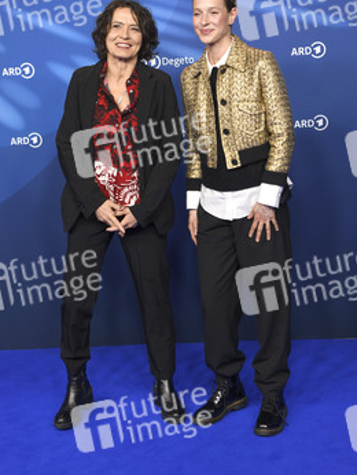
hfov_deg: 24.1
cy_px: 214
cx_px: 181
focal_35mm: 61
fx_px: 838
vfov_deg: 31.6
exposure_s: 1/320
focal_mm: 55
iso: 800
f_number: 4
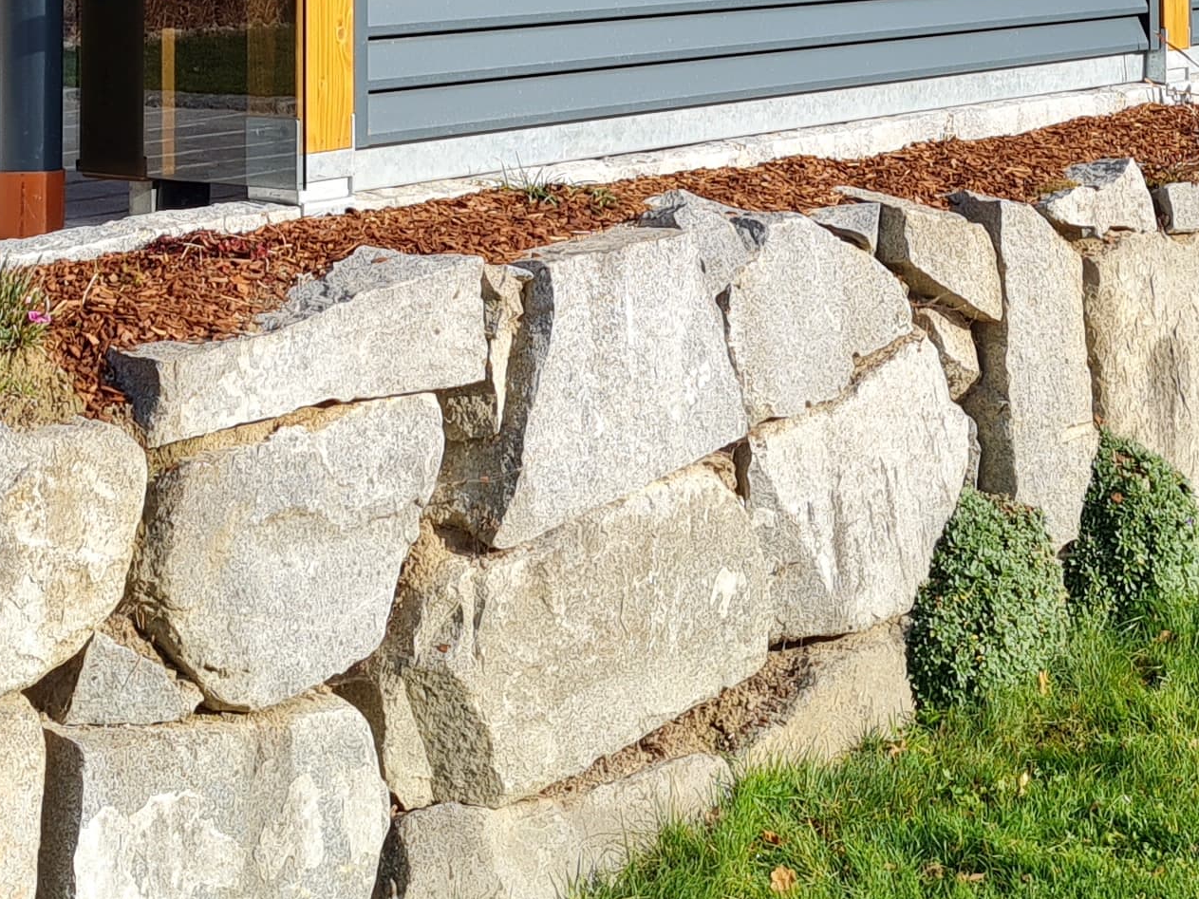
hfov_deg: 23.6
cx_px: 584
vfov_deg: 16.7
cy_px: -290
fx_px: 2875
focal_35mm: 83
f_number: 1.8
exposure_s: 1/1428
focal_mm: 5.4
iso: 50
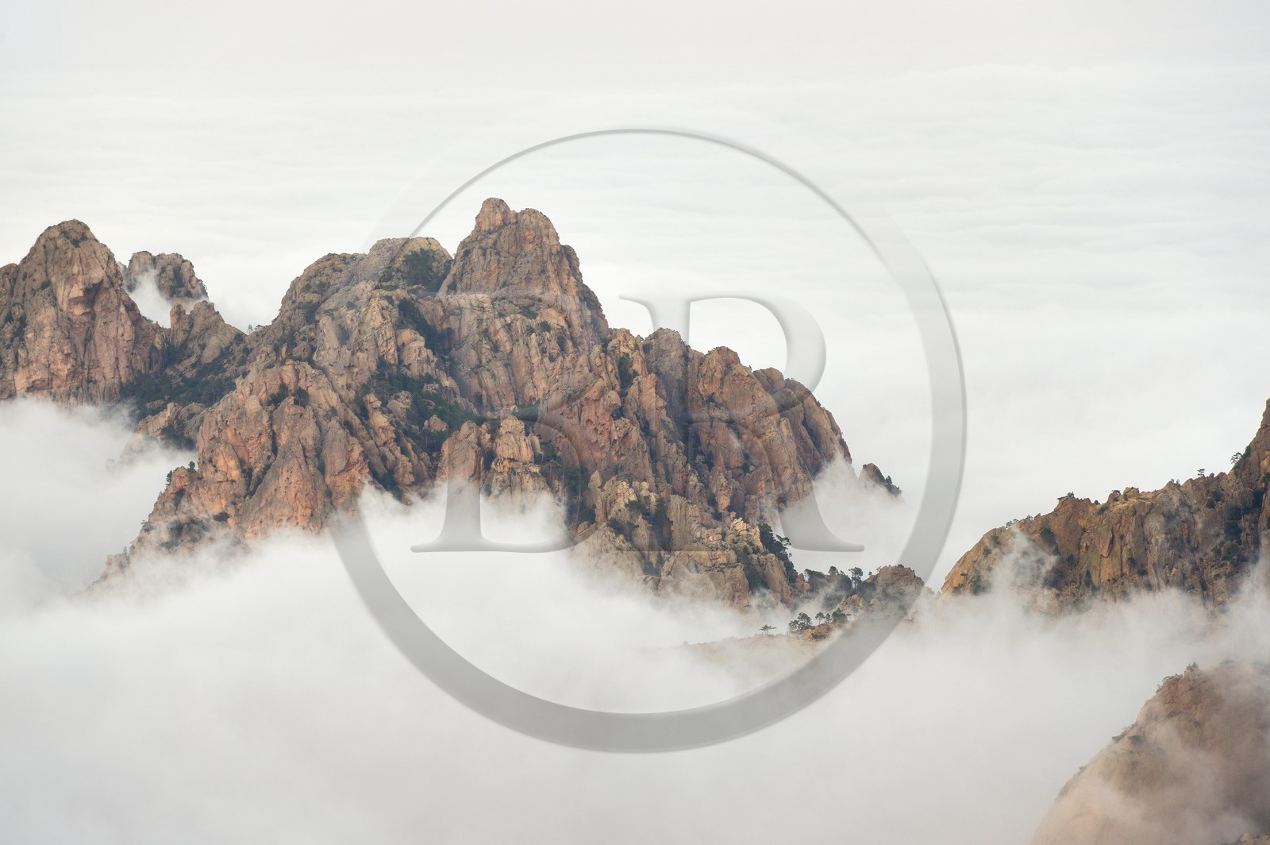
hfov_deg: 10.3
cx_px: 635
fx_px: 7050
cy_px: 422
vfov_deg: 6.9
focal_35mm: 200
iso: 400
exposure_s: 1/200
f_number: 8
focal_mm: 200
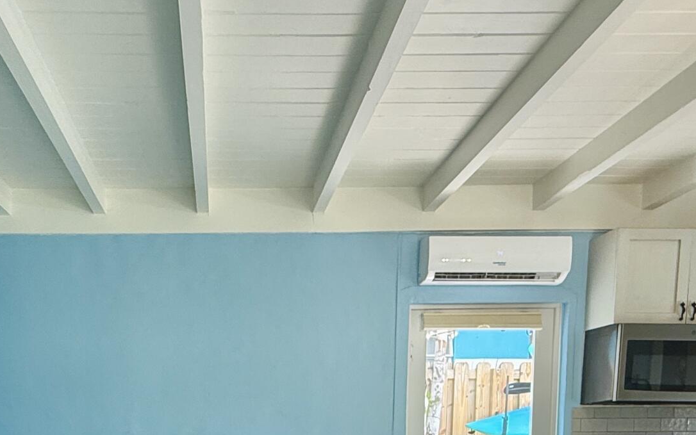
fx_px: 778
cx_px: 216
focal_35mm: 41
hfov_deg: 47.2
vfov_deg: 27.7
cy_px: 512
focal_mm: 2.22
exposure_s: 1/99
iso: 125
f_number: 2.2
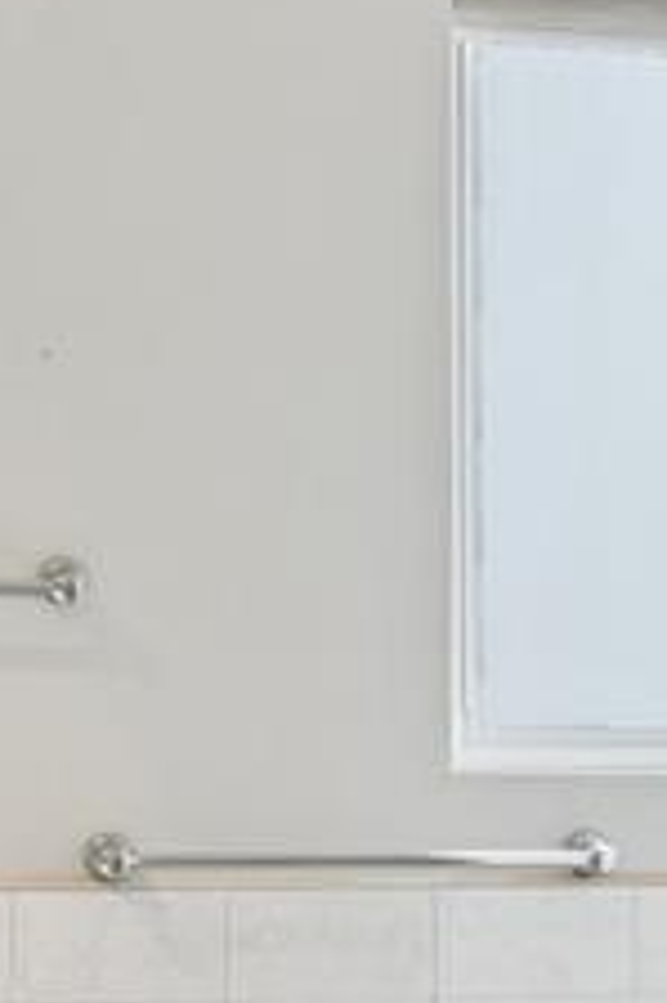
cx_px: 788
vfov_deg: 19.6
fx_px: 2867
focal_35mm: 103
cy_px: 797
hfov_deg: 13.0
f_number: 14
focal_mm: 15
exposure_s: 1/10
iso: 640
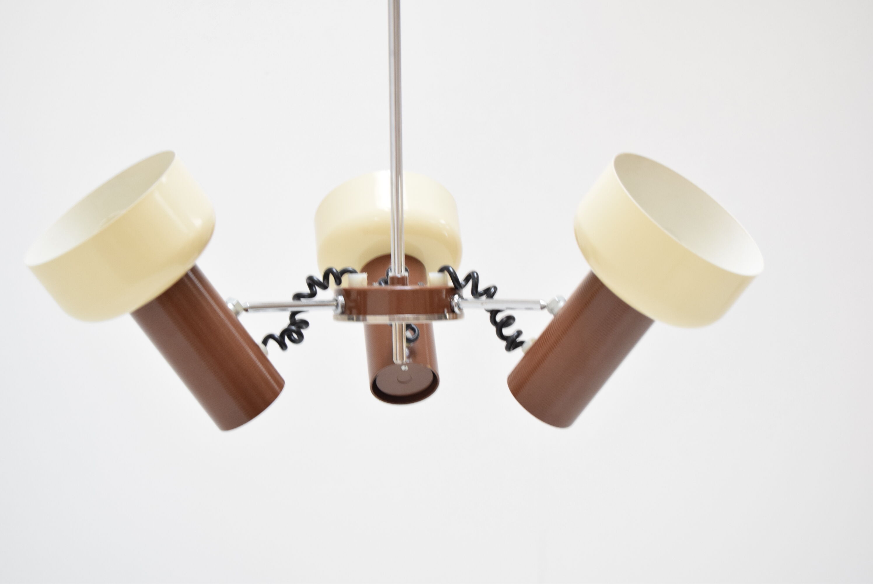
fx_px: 1820
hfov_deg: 27.0
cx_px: 436
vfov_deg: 18.2
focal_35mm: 75
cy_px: 292
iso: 1600
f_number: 5.6
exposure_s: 1/100
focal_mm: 50
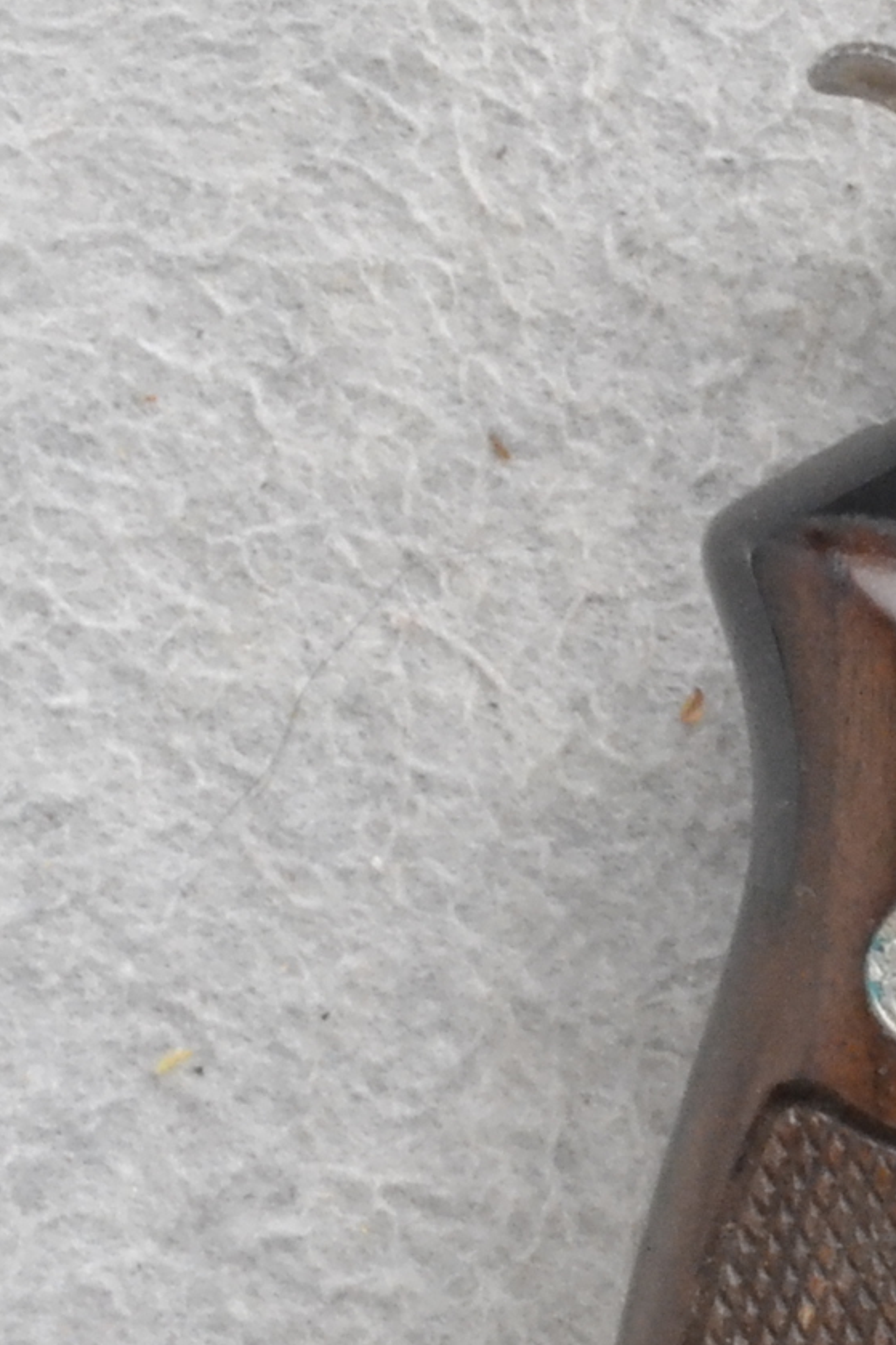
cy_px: 545
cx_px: 2042
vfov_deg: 7.4
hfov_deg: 4.8
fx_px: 10384
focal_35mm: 278
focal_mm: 45
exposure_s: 1/60
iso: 3200
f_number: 20
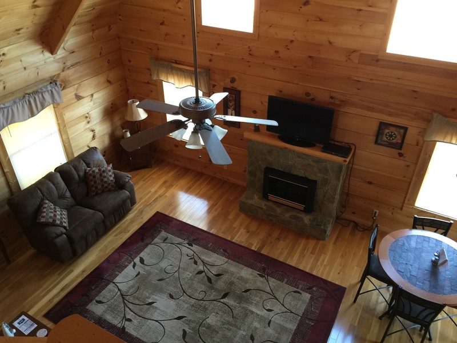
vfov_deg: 48.2
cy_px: 172
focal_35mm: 29
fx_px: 383
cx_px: 228
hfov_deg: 61.7
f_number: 2.2
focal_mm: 4.15
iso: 80
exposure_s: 1/15
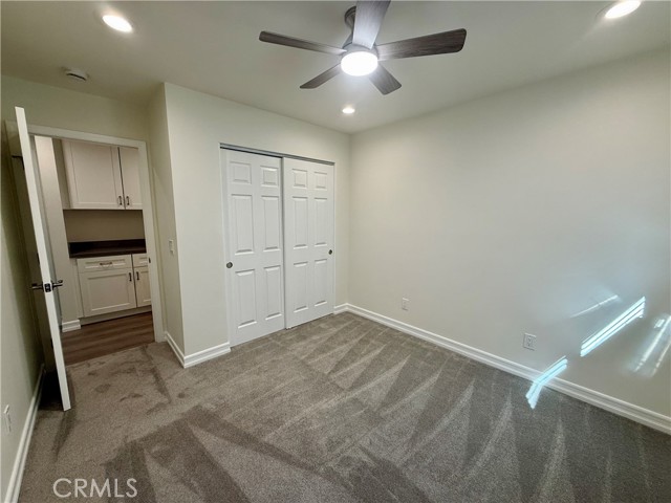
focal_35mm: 14
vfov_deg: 85.7
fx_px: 271
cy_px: 252
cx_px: 336
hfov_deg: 102.1
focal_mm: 2.22
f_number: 2.2
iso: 100
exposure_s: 1/120
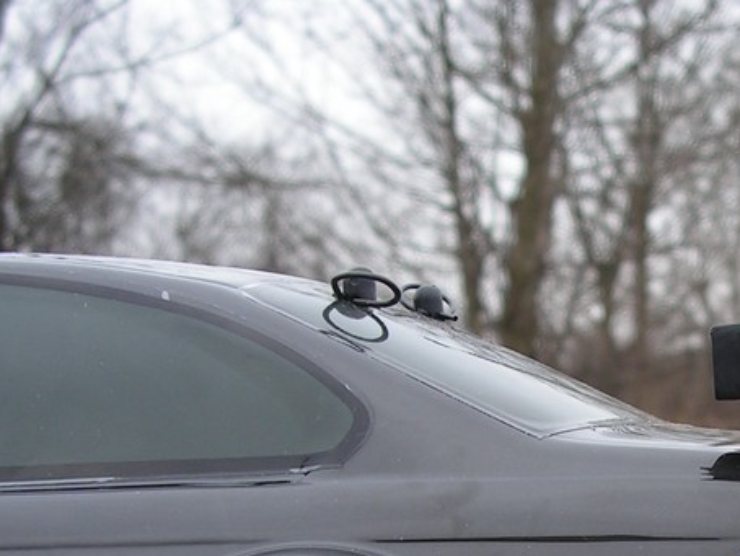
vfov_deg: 12.6
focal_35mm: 115
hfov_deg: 16.8
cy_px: 624
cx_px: 703
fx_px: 2460
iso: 64
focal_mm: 8.6
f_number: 3.2
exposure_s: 1/250
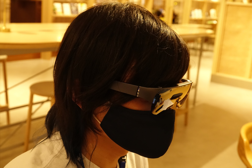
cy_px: 84
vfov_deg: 27.0
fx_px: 350
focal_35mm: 50
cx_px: 126
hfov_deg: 39.6
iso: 1600
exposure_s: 1/50
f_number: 3.2
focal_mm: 18.21
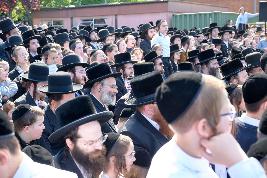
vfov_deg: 24.6
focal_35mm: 55
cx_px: 134
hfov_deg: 36.3
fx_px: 408
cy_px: 89
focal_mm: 55
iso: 1250
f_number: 6.3
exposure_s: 1/500
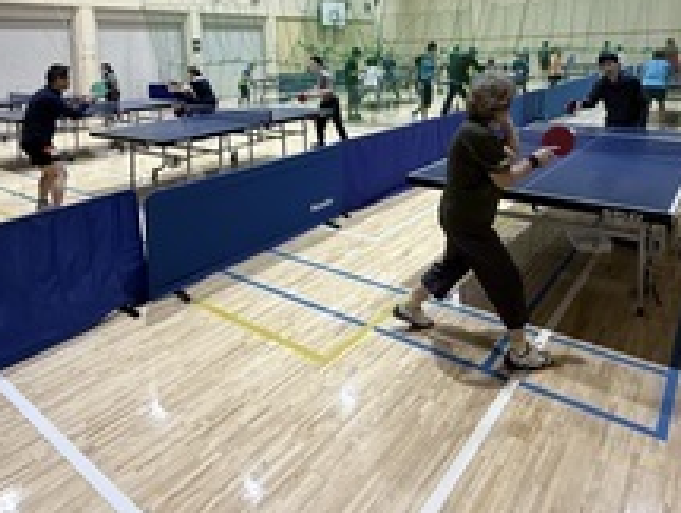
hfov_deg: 67.1
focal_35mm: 26
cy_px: 92
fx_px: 512
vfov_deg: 49.6
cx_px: 364
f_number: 2.2
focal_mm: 2.22
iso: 320
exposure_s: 1/116
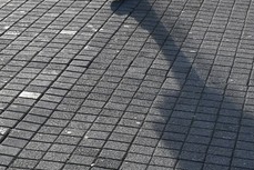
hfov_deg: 15.0
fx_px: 946
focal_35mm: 134
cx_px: -4
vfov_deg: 10.0
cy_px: -58
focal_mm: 20
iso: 200
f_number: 8
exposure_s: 1/250
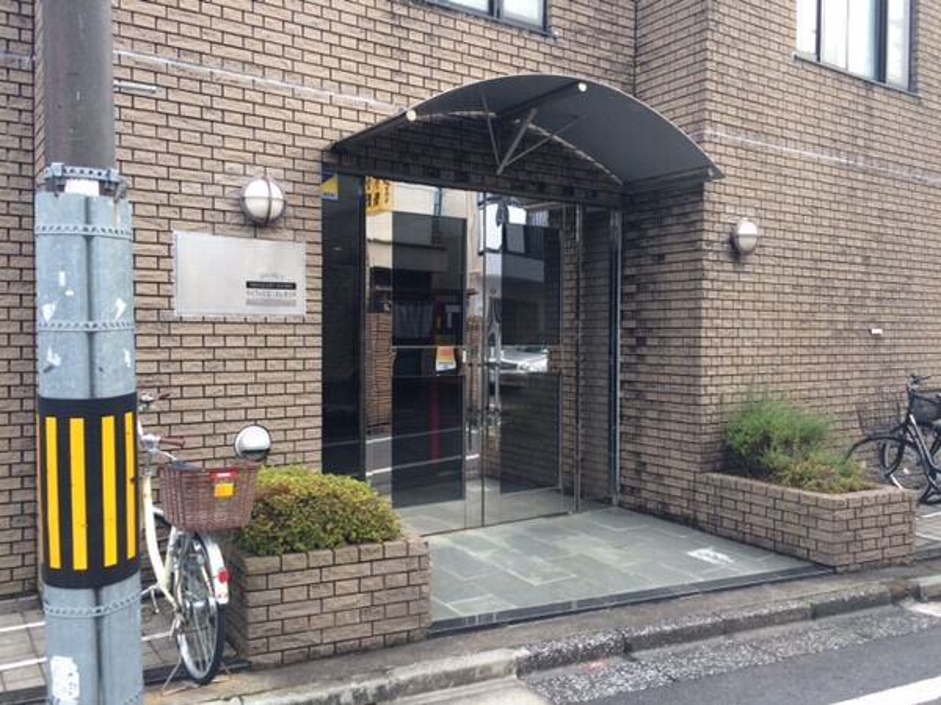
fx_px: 788
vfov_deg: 48.2
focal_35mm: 29
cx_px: 470
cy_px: 352
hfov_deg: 61.7
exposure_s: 1/122
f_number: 2.2
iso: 32
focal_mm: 4.15
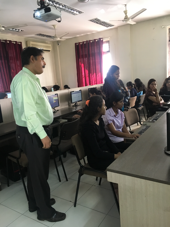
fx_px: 190
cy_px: 114
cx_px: 85
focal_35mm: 29
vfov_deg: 61.7
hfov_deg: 48.2
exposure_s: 1/33
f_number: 2.2
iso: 250
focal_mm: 4.15
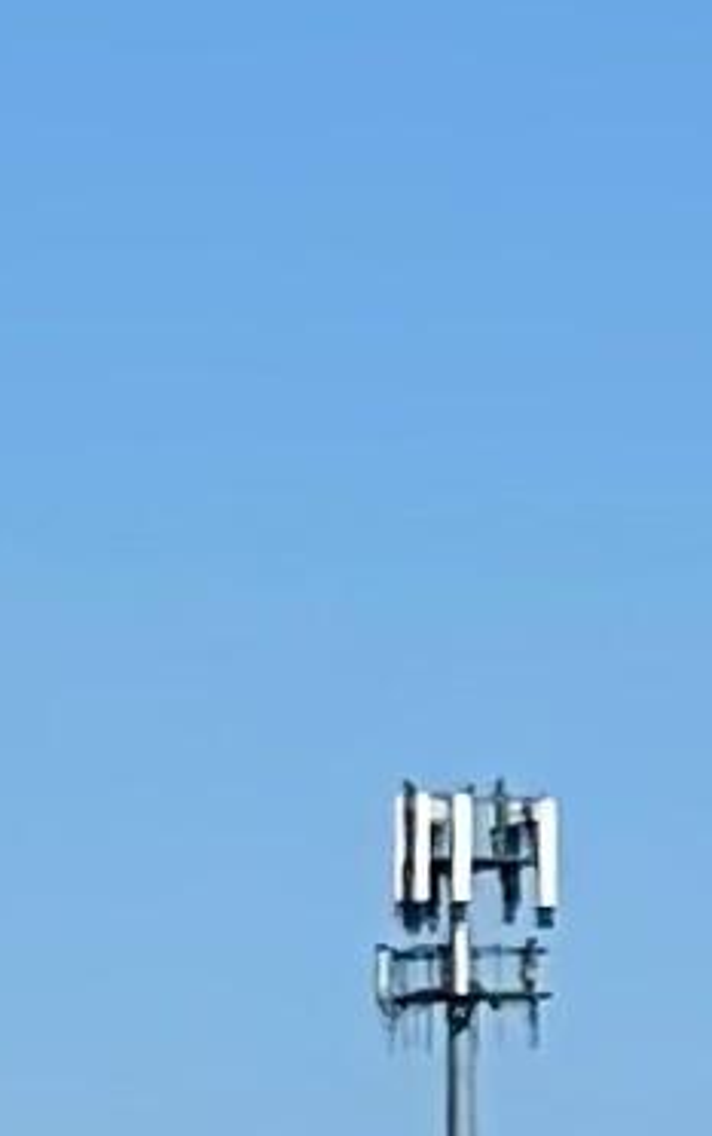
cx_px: -2426
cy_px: 1999
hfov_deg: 2.9
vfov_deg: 4.8
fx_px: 13392
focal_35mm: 432
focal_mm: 7.5
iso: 20
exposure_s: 1/3040
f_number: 2.2
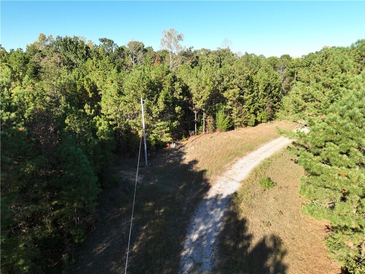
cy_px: 137
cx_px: 182
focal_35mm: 24
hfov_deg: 71.6
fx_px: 253
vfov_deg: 56.8
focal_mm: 12.29
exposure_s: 1/160
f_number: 2.8
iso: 200
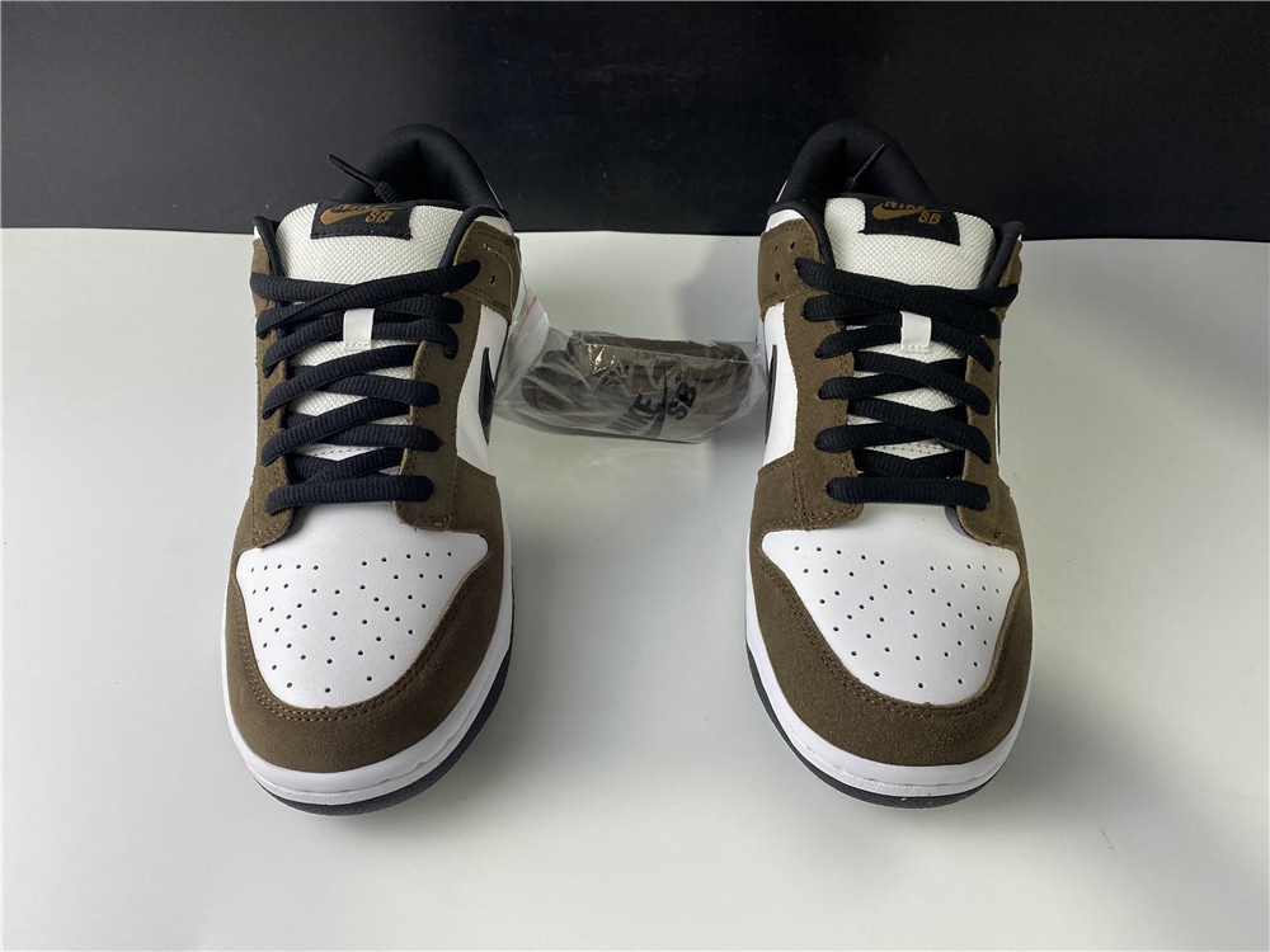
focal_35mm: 26
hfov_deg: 67.3
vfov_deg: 53.1
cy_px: 476
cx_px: 635
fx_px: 954
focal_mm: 4.25
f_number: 1.8
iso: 125
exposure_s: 1/80
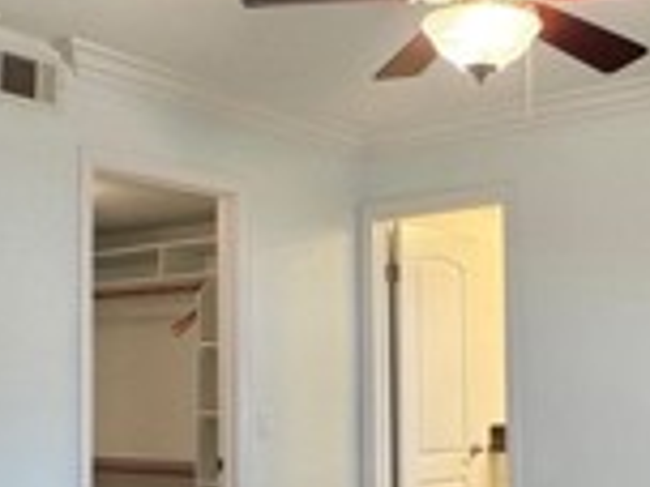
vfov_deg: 24.6
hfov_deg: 32.4
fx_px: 1108
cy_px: 350
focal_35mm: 59
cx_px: 445
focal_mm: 2.22
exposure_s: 1/60
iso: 160
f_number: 2.2
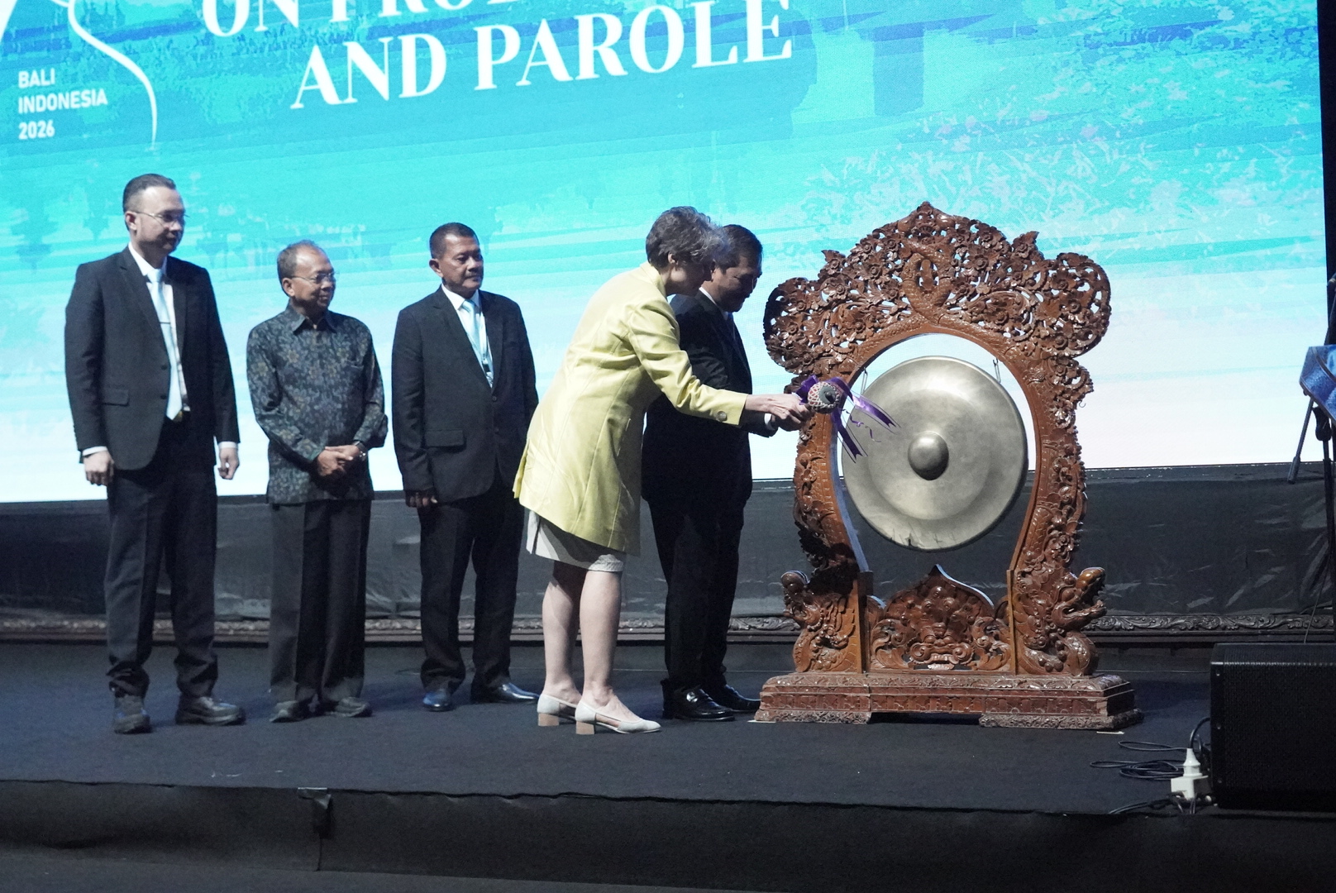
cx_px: 668
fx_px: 1931
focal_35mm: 52
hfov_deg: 38.2
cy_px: 446
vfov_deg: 26.0
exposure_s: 1/1000
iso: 40000
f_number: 6.3
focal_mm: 52
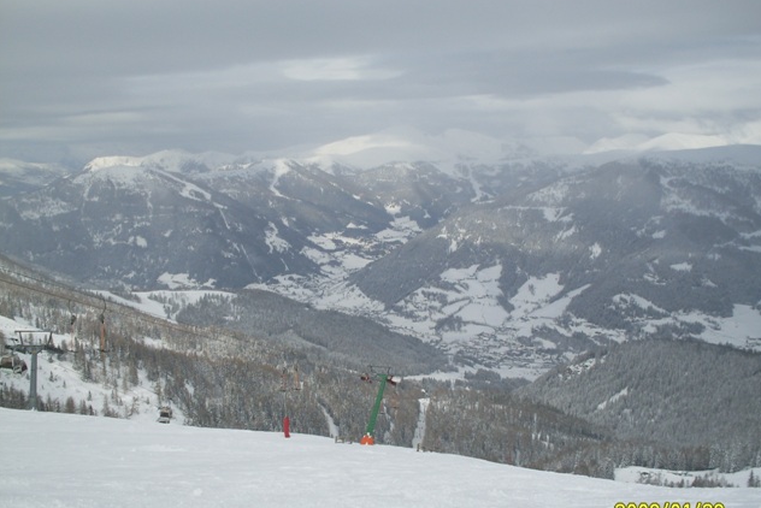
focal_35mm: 40
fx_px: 846
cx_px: 383
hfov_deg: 48.4
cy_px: 278
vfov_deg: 33.4
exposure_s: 1/350
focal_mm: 6.3
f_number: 8.4
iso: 80
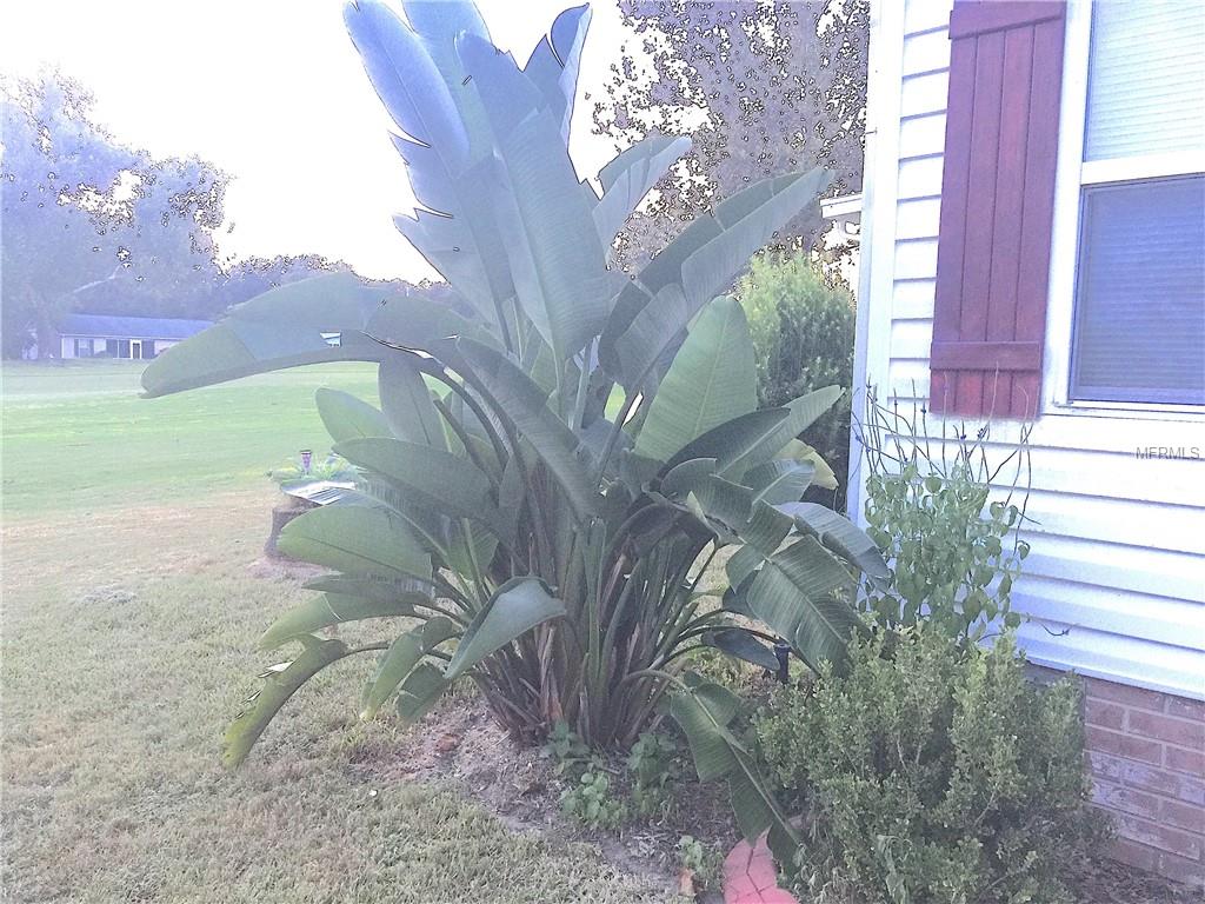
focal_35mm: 29
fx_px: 1010
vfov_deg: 48.2
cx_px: 602
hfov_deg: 61.7
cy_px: 452
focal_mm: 4.15
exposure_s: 1/15
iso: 80
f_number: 2.2
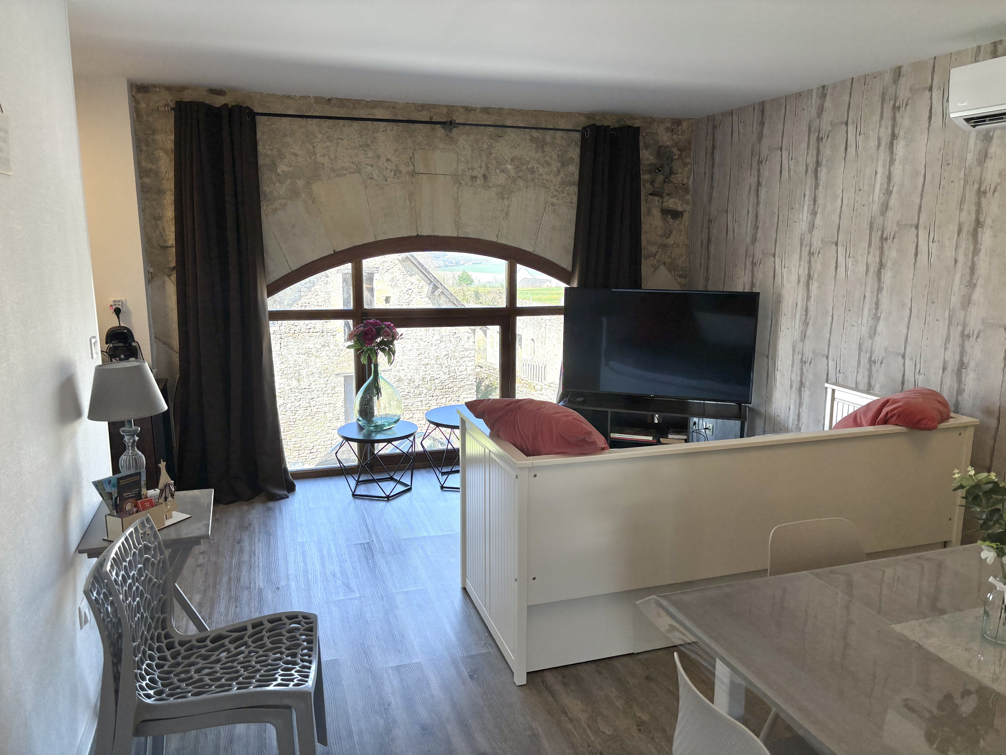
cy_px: 378
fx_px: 756
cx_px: 503
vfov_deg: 53.1
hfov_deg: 67.3
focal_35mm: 26
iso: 50
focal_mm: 5.96
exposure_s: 1/531
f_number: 1.6
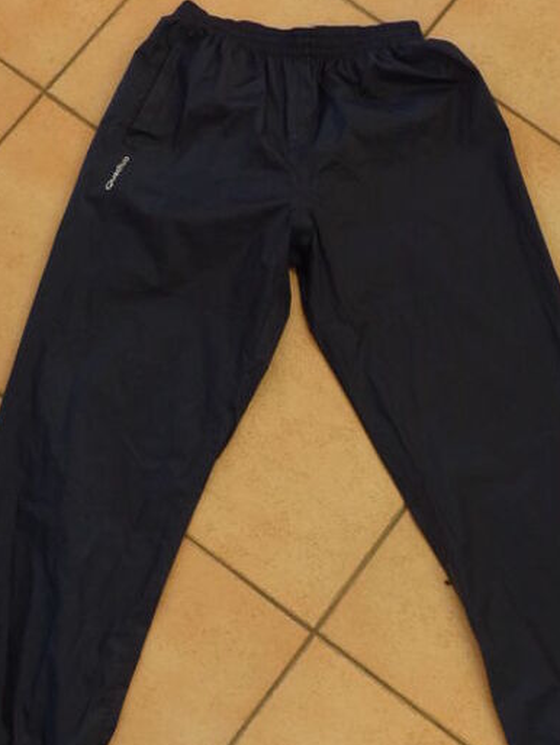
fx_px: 1315
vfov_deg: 31.6
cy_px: 407
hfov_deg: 24.0
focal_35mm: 61
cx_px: 296
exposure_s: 1/6
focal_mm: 8.7
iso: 400
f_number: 2.8
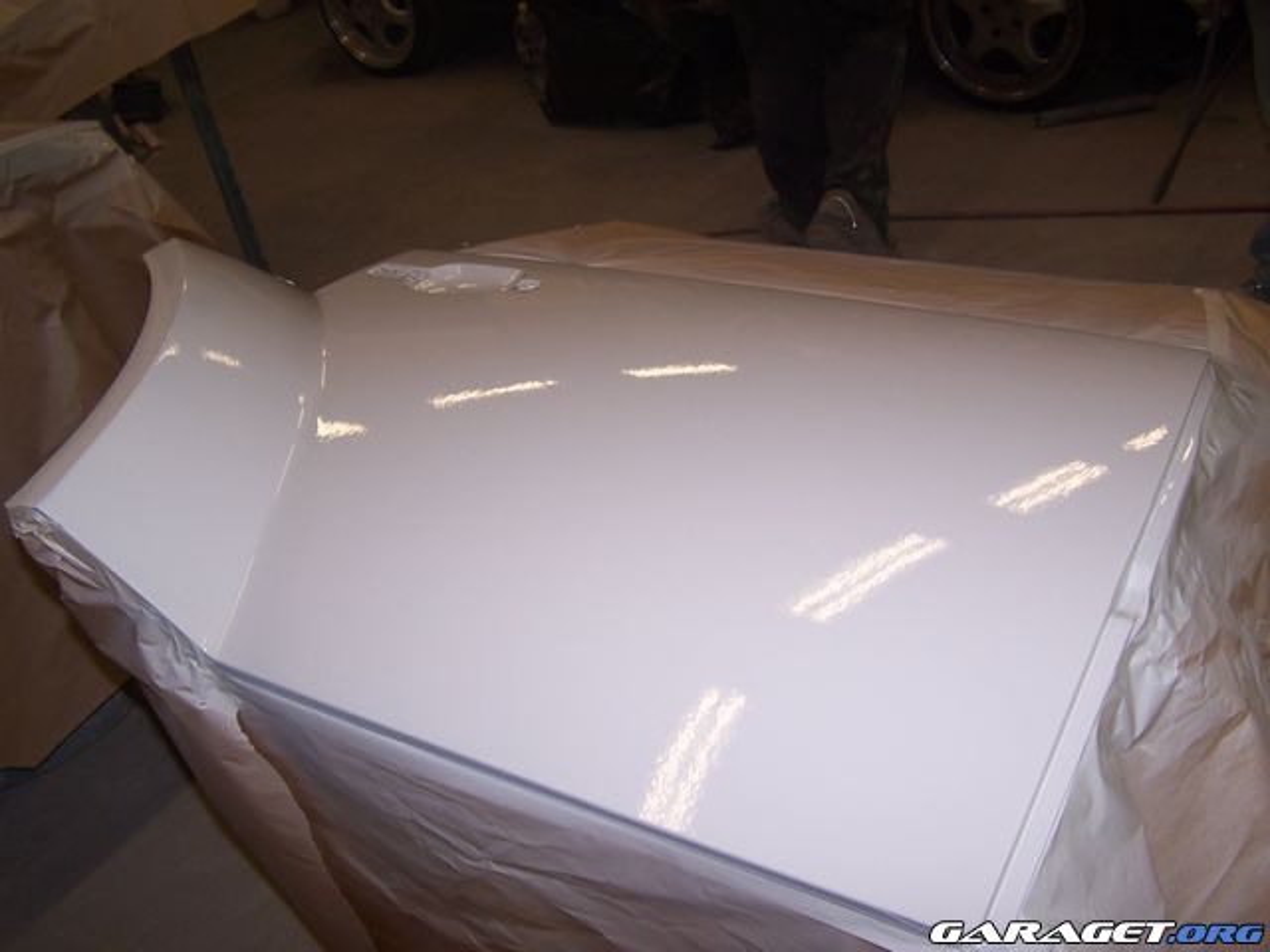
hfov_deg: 49.0
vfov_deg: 37.7
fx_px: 1394
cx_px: 635
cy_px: 476
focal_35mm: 38
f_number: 2.8
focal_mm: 6.3
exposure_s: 1/60
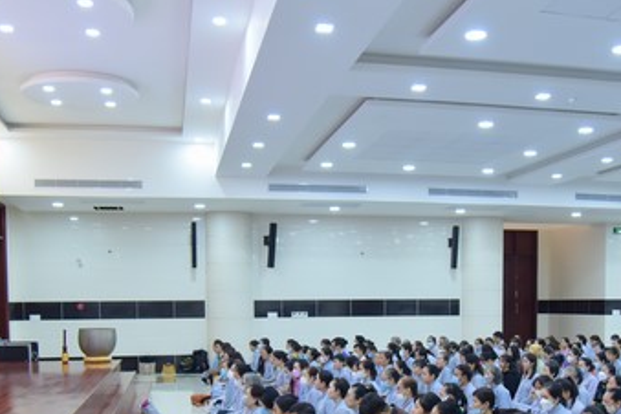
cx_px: 366
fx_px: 793
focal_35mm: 46
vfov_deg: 28.2
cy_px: 366
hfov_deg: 42.6
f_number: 4
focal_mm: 24
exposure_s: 1/100
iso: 1000
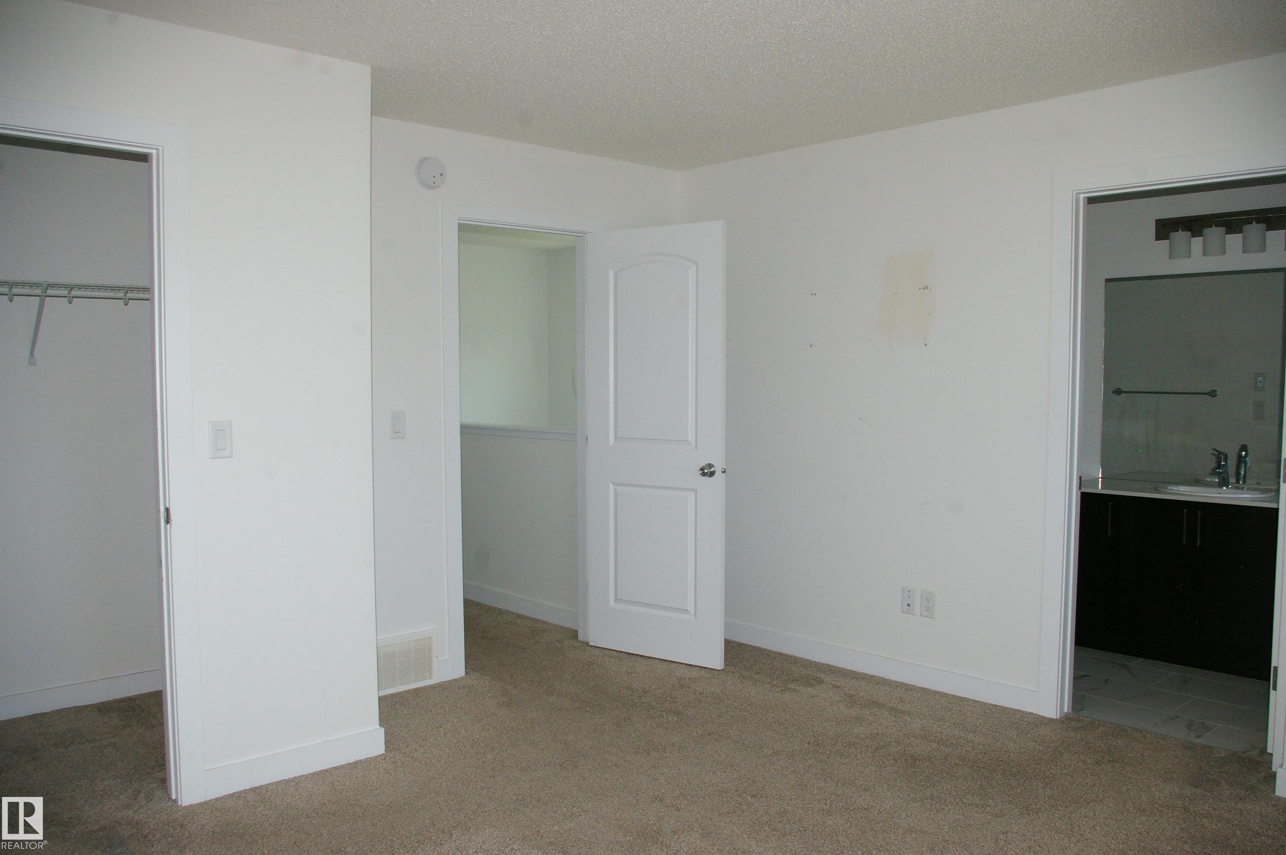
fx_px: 964
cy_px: 428
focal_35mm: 27
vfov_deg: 47.8
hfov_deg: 67.4
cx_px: 643
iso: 800
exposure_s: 1/180
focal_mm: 18
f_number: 9.5
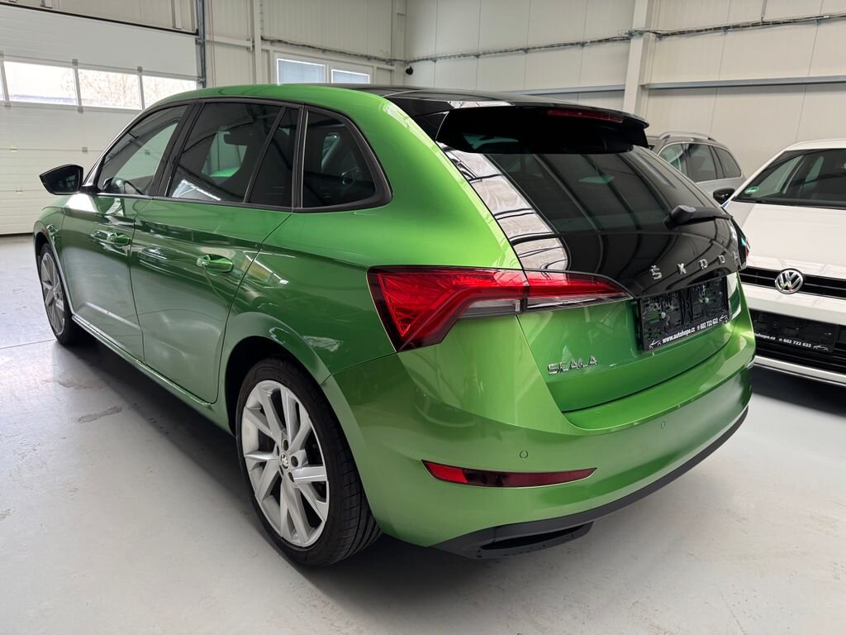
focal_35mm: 24
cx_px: 423
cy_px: 318
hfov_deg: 71.6
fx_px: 587
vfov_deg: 56.8
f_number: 1.78
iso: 200
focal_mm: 6.76
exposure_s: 1/62
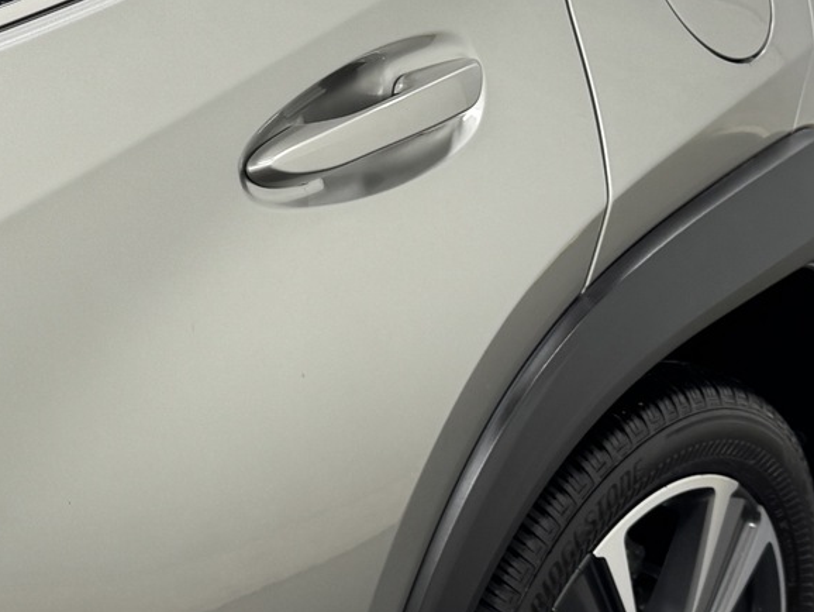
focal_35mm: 85
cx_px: 128
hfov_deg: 22.6
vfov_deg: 17.4
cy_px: 269
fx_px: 2000
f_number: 1.78
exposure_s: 1/315
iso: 80
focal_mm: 6.76
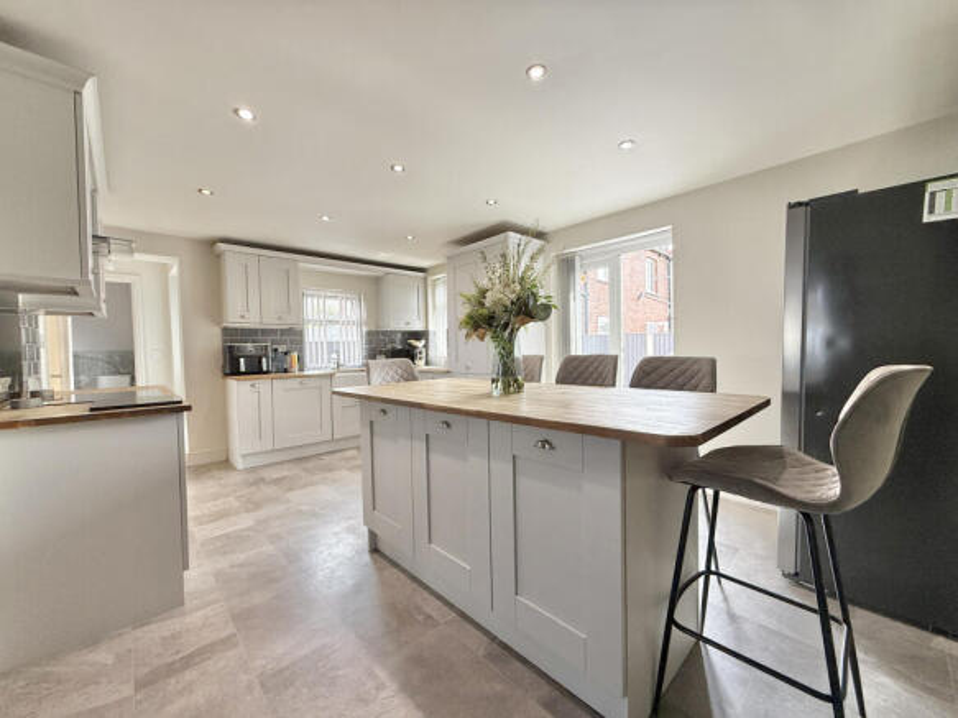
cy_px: 359
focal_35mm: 14
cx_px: 479
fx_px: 387
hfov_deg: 102.1
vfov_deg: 85.7
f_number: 2.2
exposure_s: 1/107
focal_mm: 2.22
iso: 64
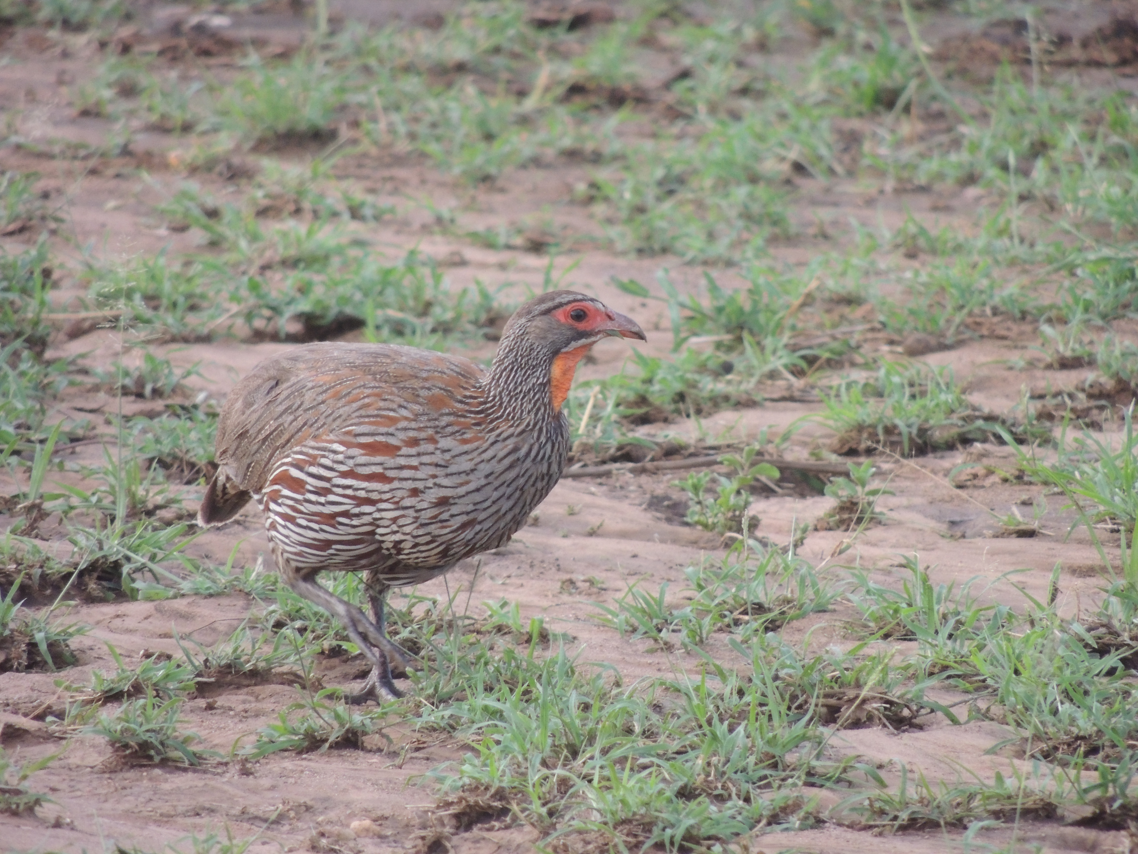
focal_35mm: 1000
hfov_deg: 2.0
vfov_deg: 1.5
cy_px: 427
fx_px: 32875
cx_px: 569
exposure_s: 1/250
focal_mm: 180
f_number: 5.9
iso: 800
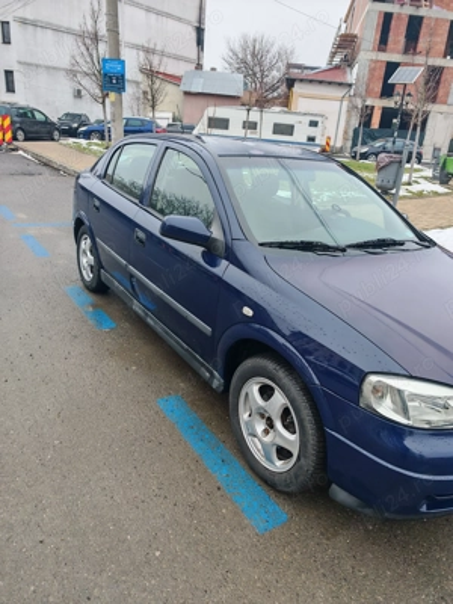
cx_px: 226
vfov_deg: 71.6
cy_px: 302
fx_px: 419
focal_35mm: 24
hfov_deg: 56.8
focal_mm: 6.83
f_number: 2
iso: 100
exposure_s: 1/600
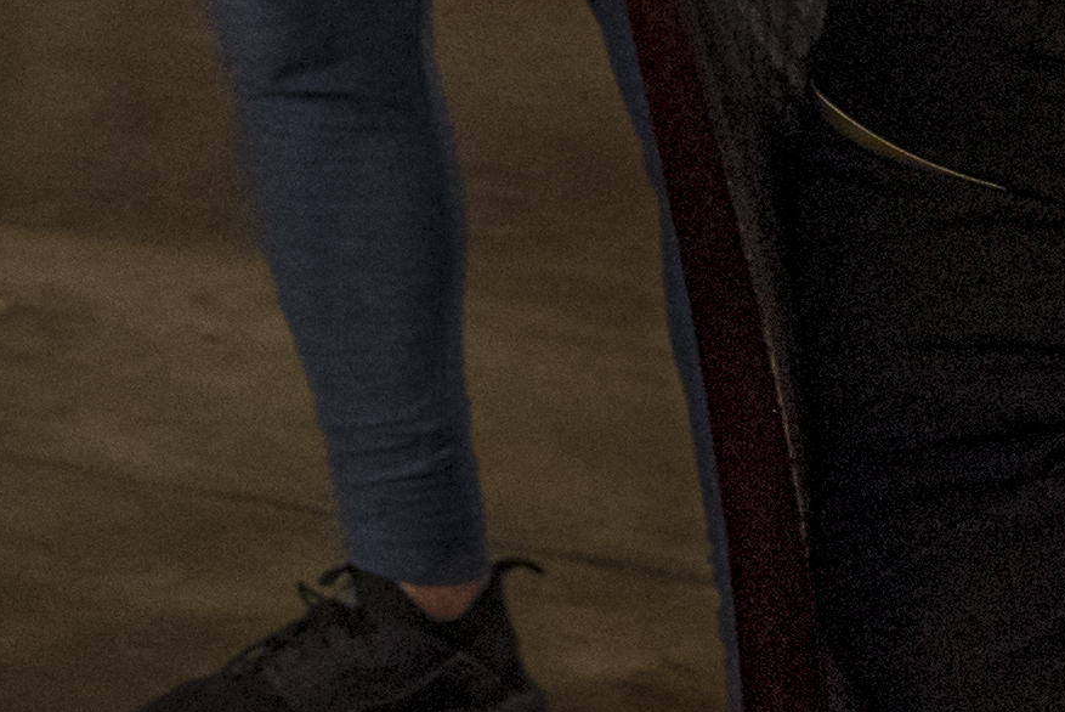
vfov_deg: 7.6
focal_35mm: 174
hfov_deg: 10.5
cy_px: -763
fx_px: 5151
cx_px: -1337
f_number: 4.5
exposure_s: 1/100
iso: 3200
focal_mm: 36
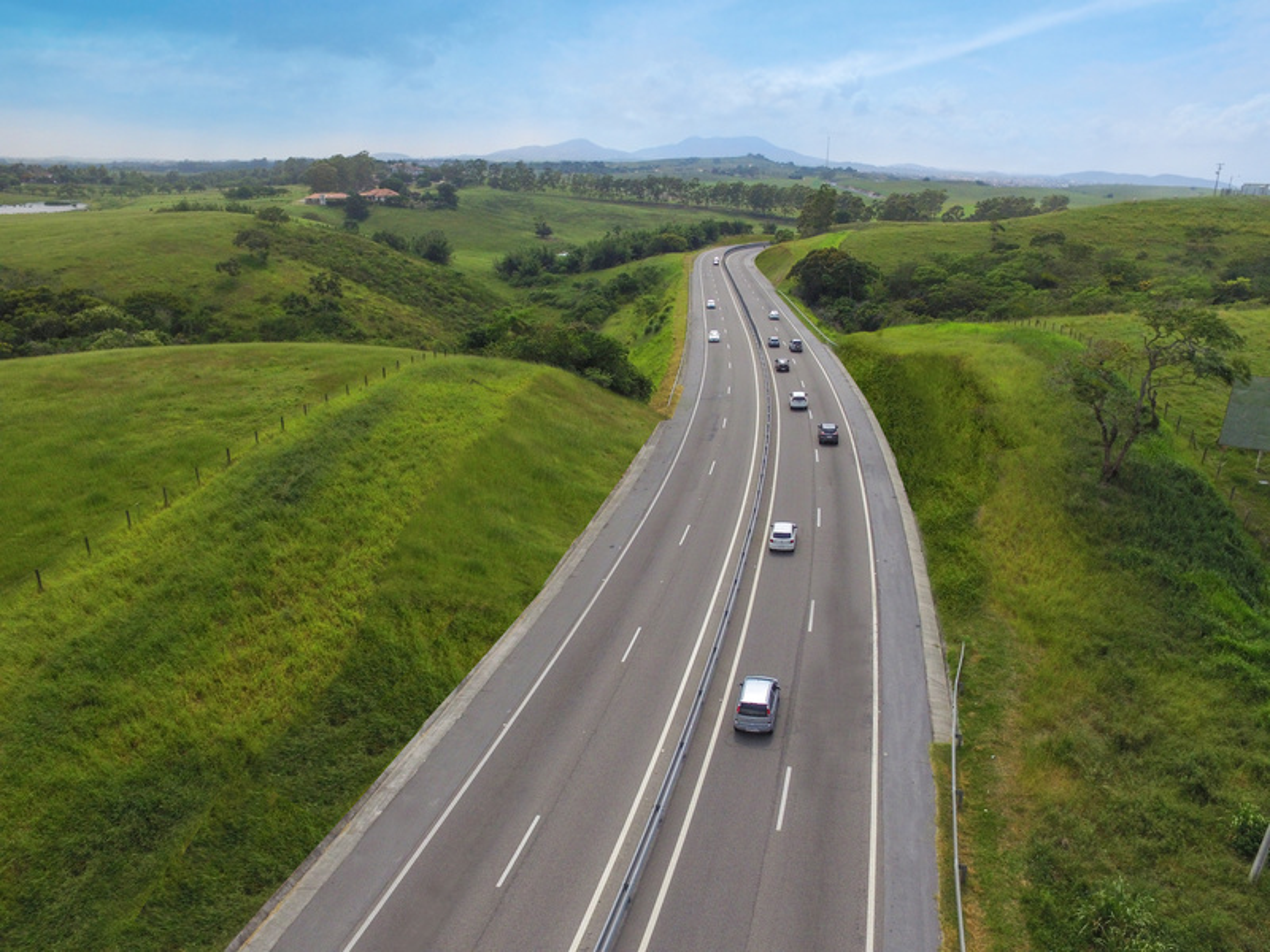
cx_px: 635
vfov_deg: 66.0
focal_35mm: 20
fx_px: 734
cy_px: 476
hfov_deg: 81.7
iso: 100
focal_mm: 3.61
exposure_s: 1/1901
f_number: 2.8
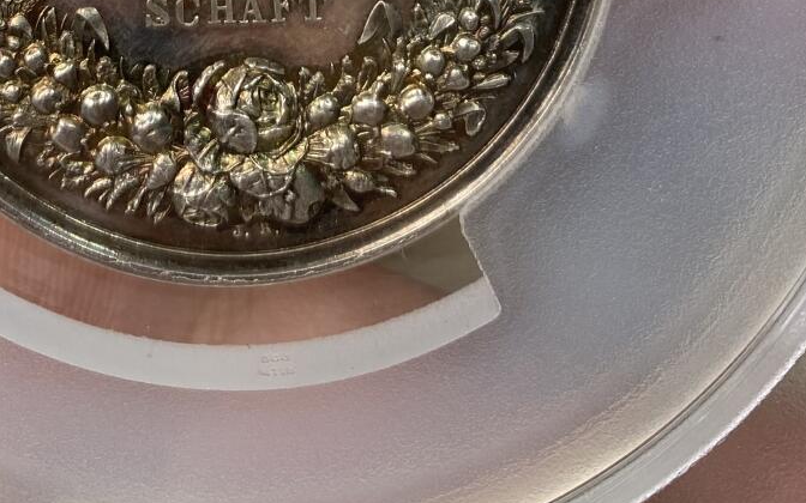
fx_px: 1560
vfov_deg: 15.8
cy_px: -389
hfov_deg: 28.6
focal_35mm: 71
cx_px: 213
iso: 32
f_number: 1.8
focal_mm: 4.25
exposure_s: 1/121
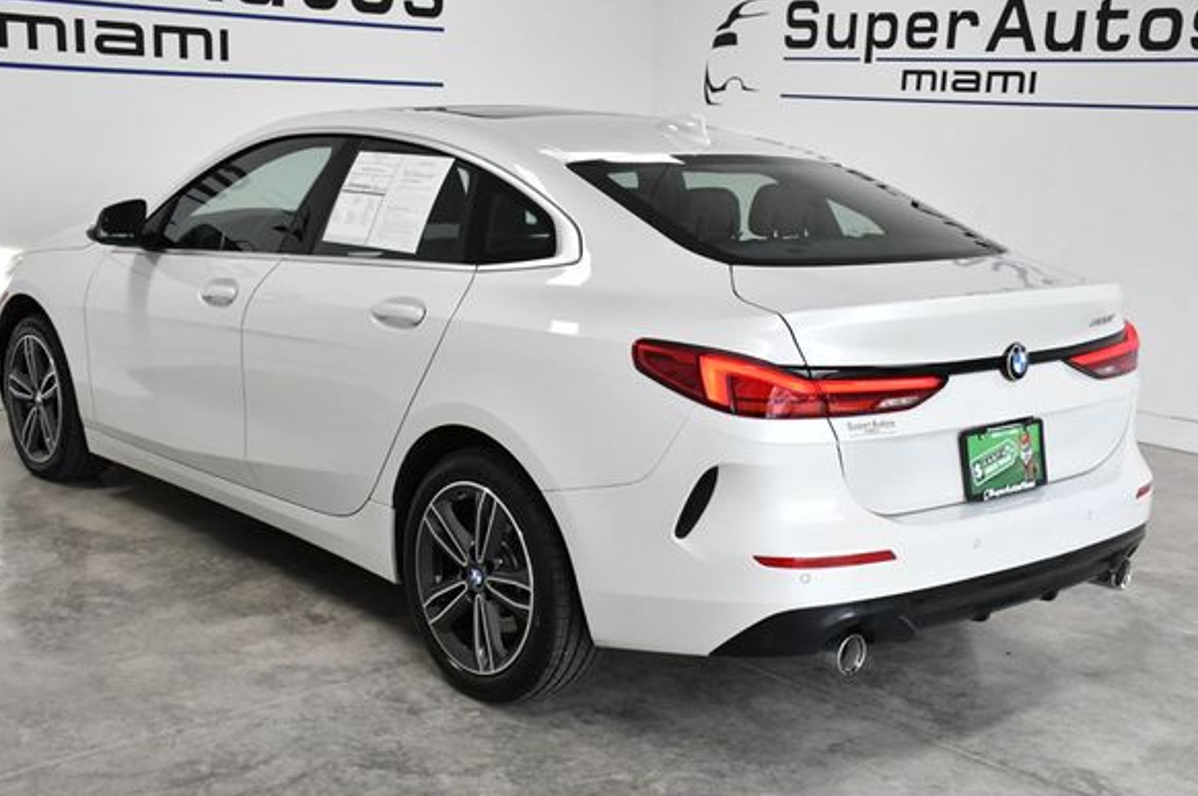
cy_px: 399
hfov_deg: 44.5
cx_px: 595
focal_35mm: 44
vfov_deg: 30.5
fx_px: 1463
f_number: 9
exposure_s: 1/320
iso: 2500
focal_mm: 27
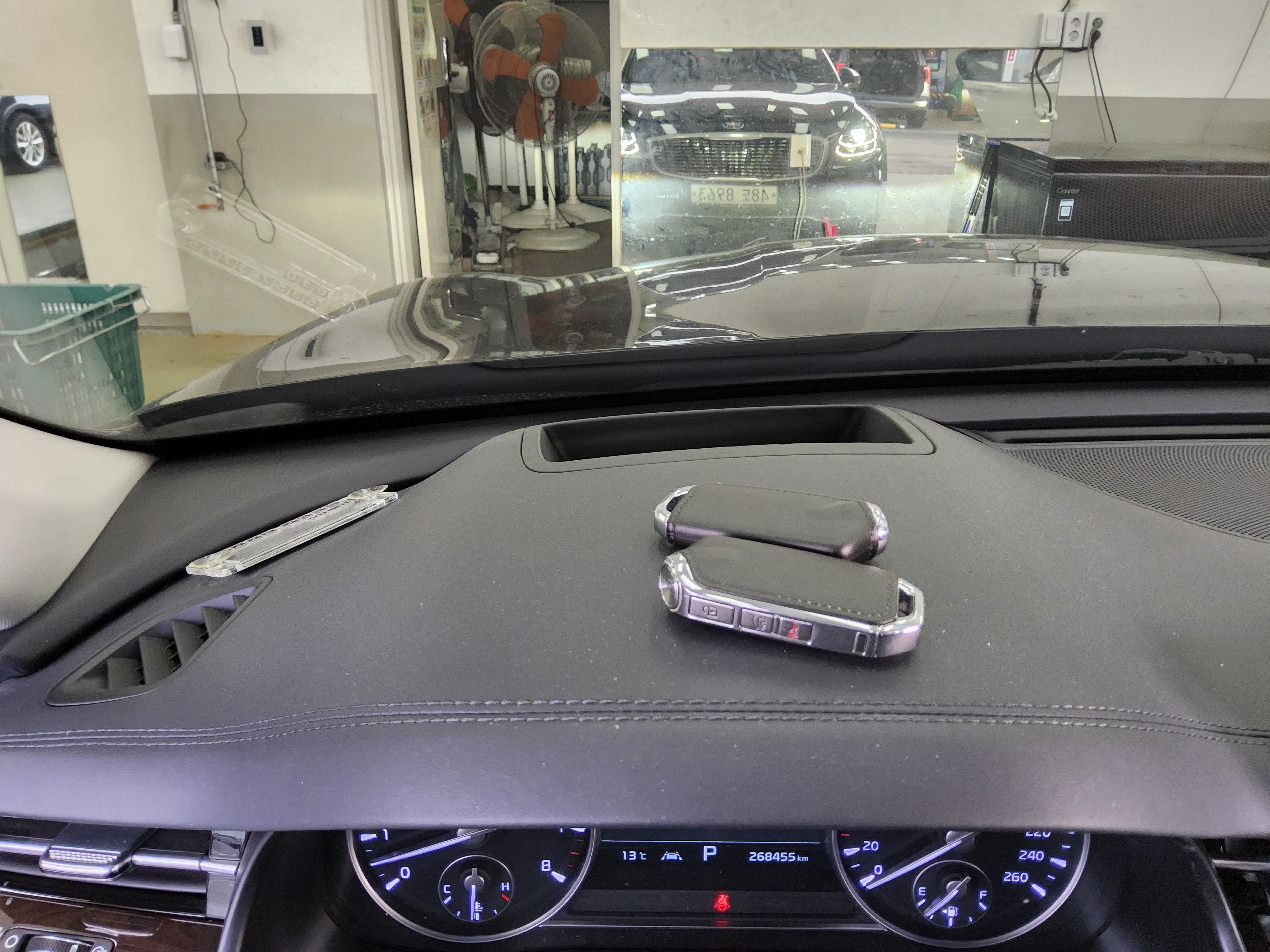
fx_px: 917
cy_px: 476
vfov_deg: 54.9
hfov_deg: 69.4
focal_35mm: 25
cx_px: 635
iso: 500
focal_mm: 3.08
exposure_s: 1/120
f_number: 2
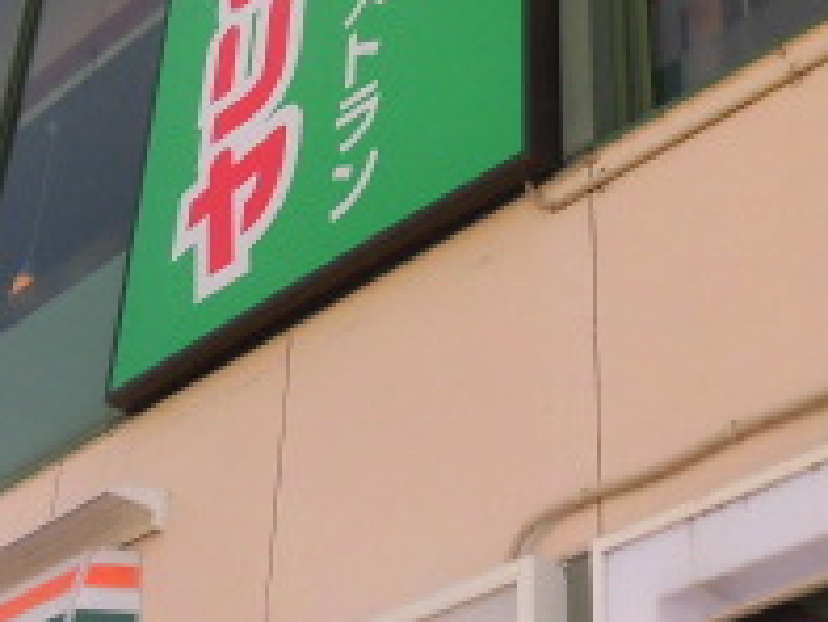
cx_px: 370
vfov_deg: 18.0
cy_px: -118
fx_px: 1867
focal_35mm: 78
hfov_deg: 25.0
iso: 100
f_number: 3.1
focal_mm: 4.3
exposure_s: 1/500
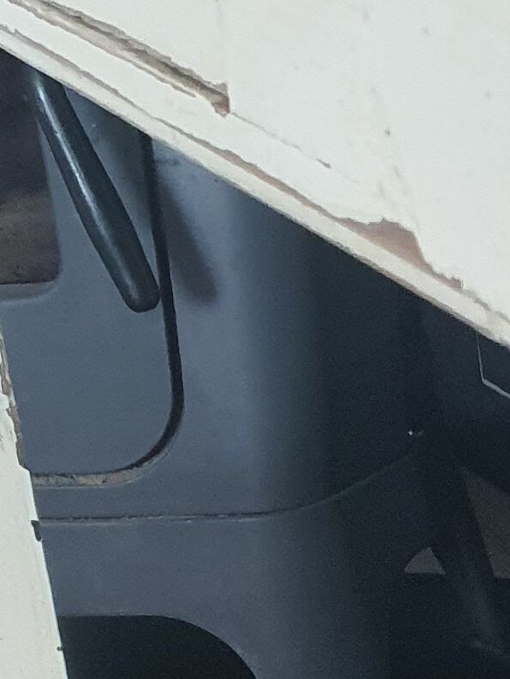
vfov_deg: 13.9
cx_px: 1124
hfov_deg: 10.1
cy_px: 1038
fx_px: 2592
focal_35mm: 132
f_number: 2.4
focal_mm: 4.3
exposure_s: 1/100
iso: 250
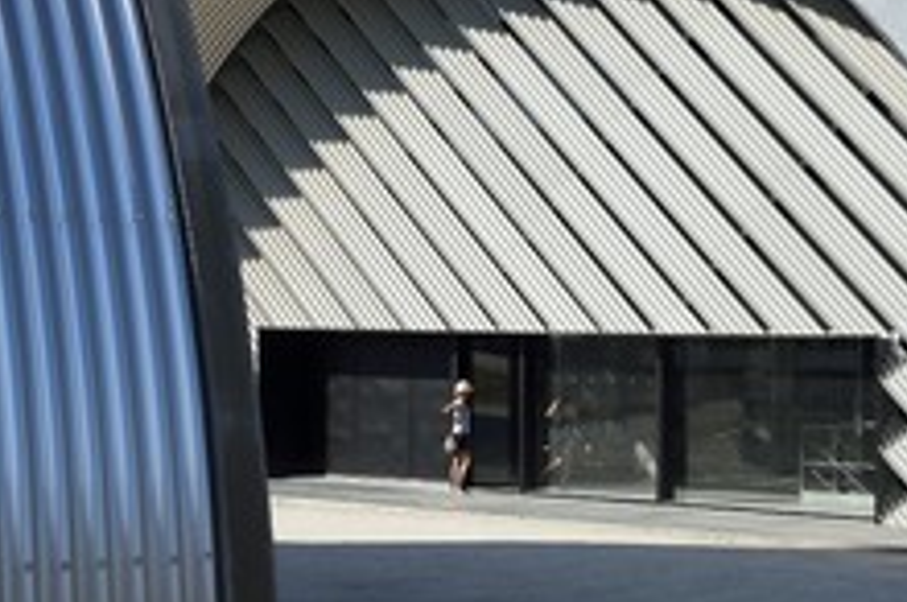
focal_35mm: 88
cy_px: 239
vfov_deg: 15.5
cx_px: 416
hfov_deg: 23.1
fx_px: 2214
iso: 200
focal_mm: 46
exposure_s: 1/320
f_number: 13
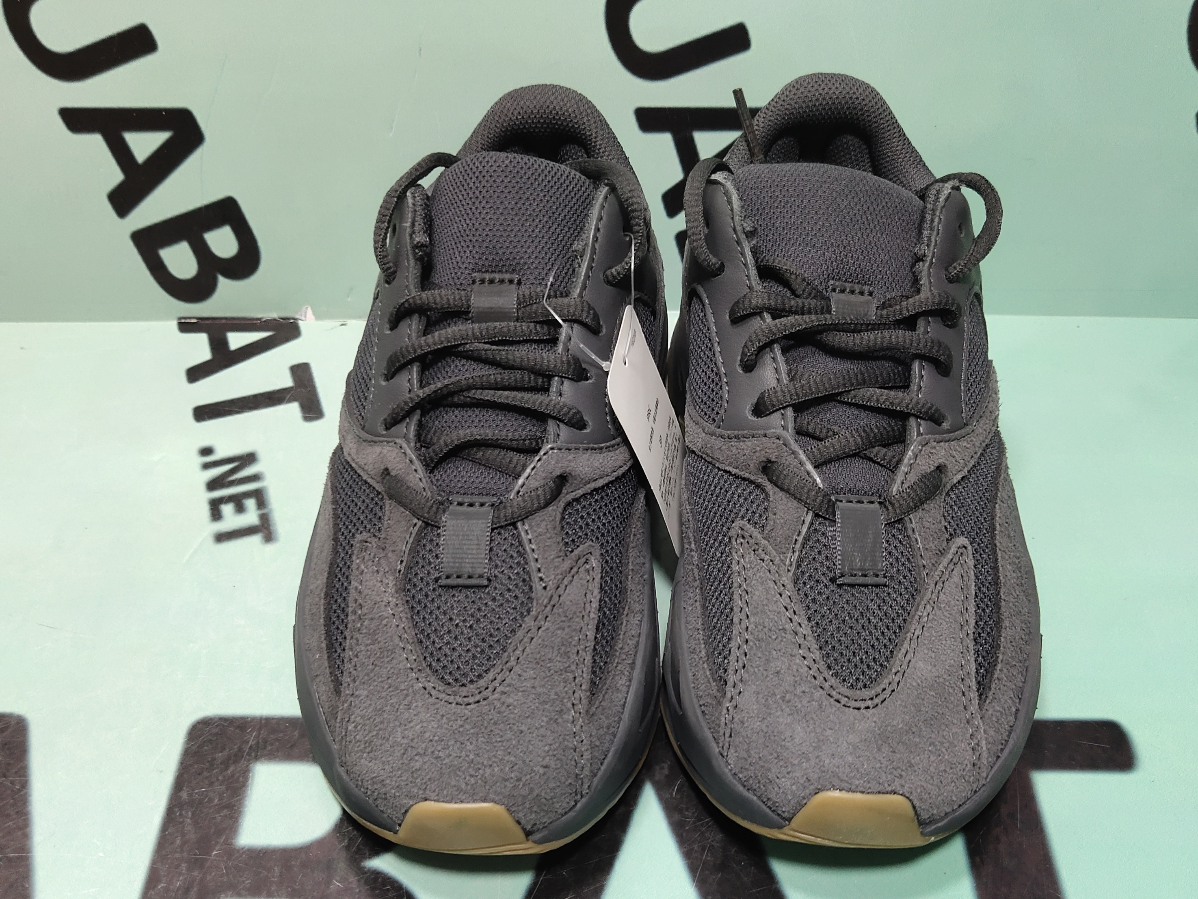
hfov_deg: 45.7
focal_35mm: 41
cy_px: 567
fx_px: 1419
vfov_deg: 34.9
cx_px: 564
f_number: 1.79
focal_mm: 4.35
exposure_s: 1/100
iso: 179
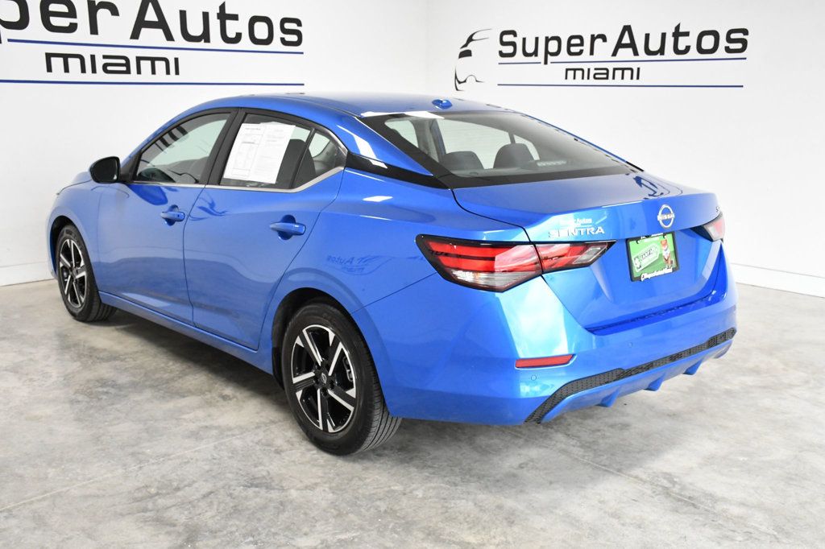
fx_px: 825
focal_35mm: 36
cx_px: 412
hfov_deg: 53.1
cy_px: 274
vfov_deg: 36.8
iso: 2500
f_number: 8
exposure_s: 1/250
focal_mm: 24
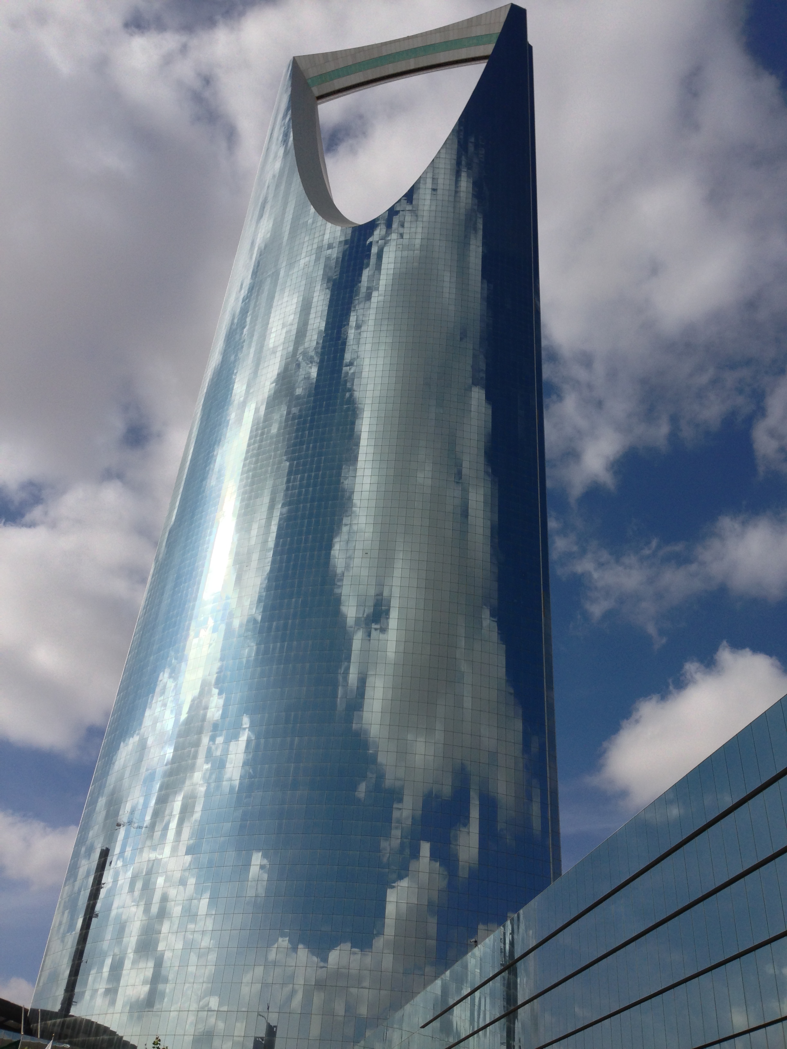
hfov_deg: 42.9
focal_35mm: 33
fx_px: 1000
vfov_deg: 55.4
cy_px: 524
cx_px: 394
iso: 50
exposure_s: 1/3195
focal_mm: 4.12
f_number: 2.4
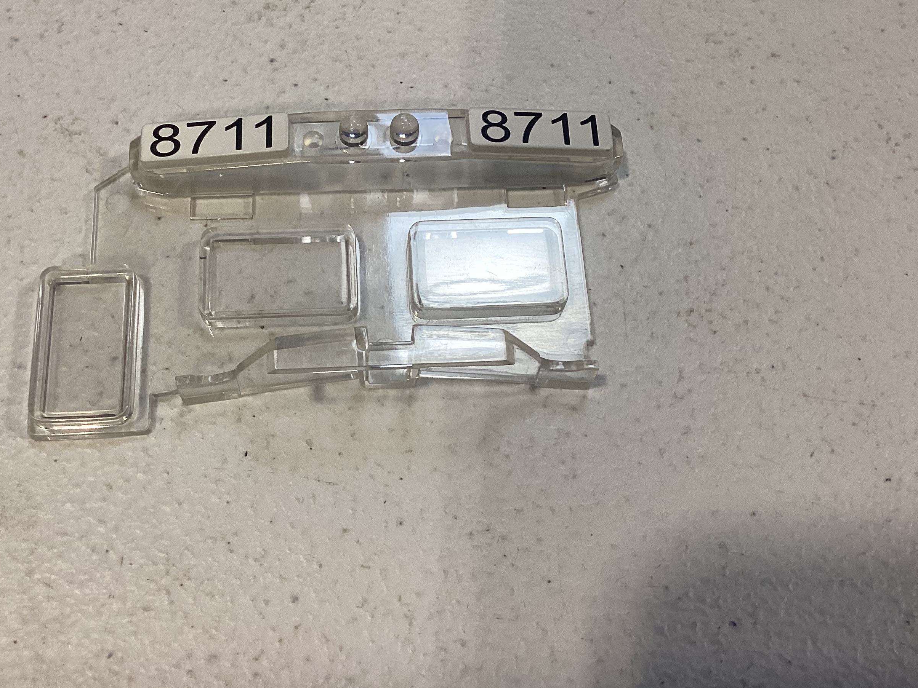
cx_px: 409
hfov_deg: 44.7
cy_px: 227
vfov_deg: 34.0
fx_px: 1114
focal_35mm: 42
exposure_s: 1/60
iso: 50
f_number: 2.4
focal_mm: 3.3
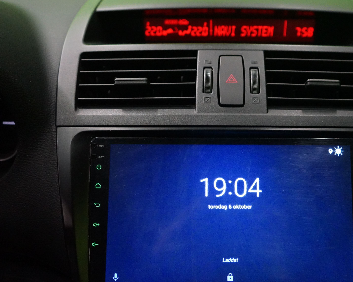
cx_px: 223
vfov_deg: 37.3
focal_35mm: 40
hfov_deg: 45.4
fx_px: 418
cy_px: 152
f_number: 4
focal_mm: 31
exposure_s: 1/60
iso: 5000
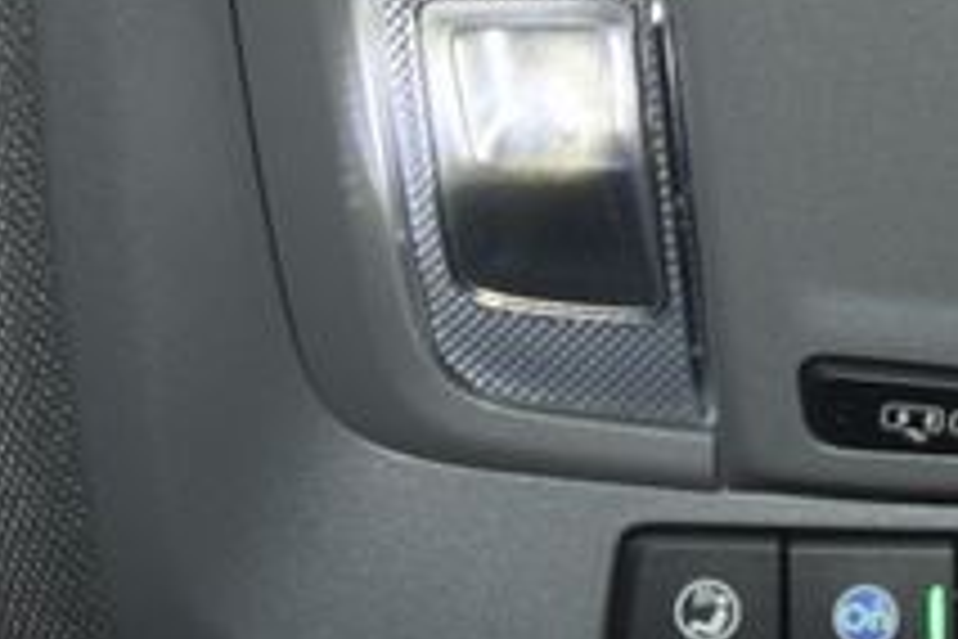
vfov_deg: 12.1
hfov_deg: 17.2
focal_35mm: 112
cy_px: 34
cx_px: 1196
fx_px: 2994
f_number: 3.8
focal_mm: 25
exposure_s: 1/40
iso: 450
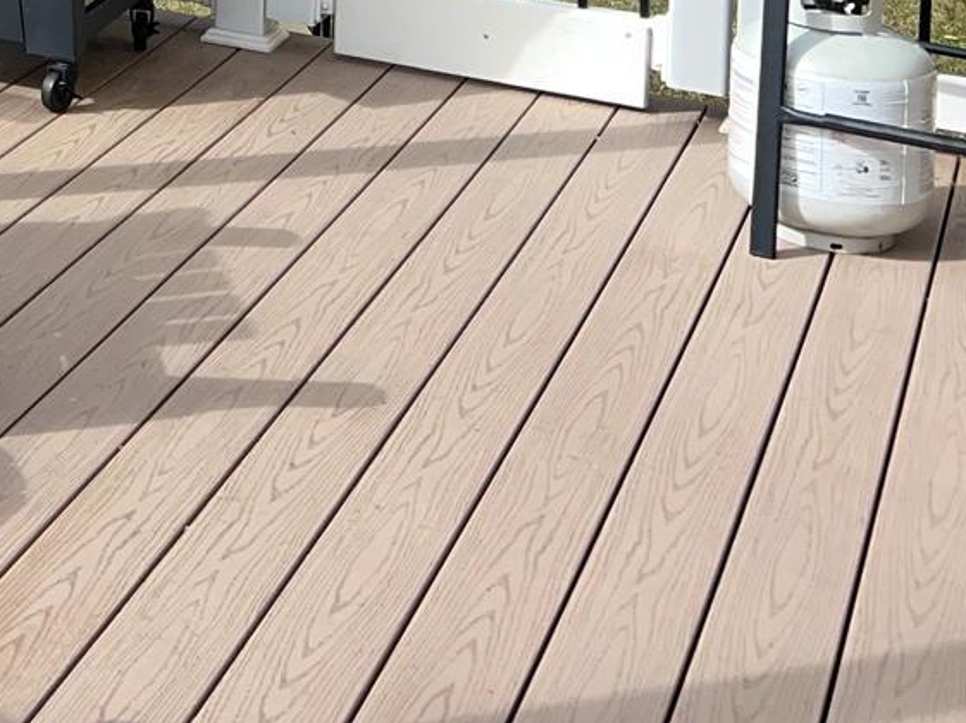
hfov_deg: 18.9
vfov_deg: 13.8
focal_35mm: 95
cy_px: -597
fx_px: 2649
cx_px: -356
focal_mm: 5.7
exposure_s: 1/3257
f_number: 1.5
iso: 32
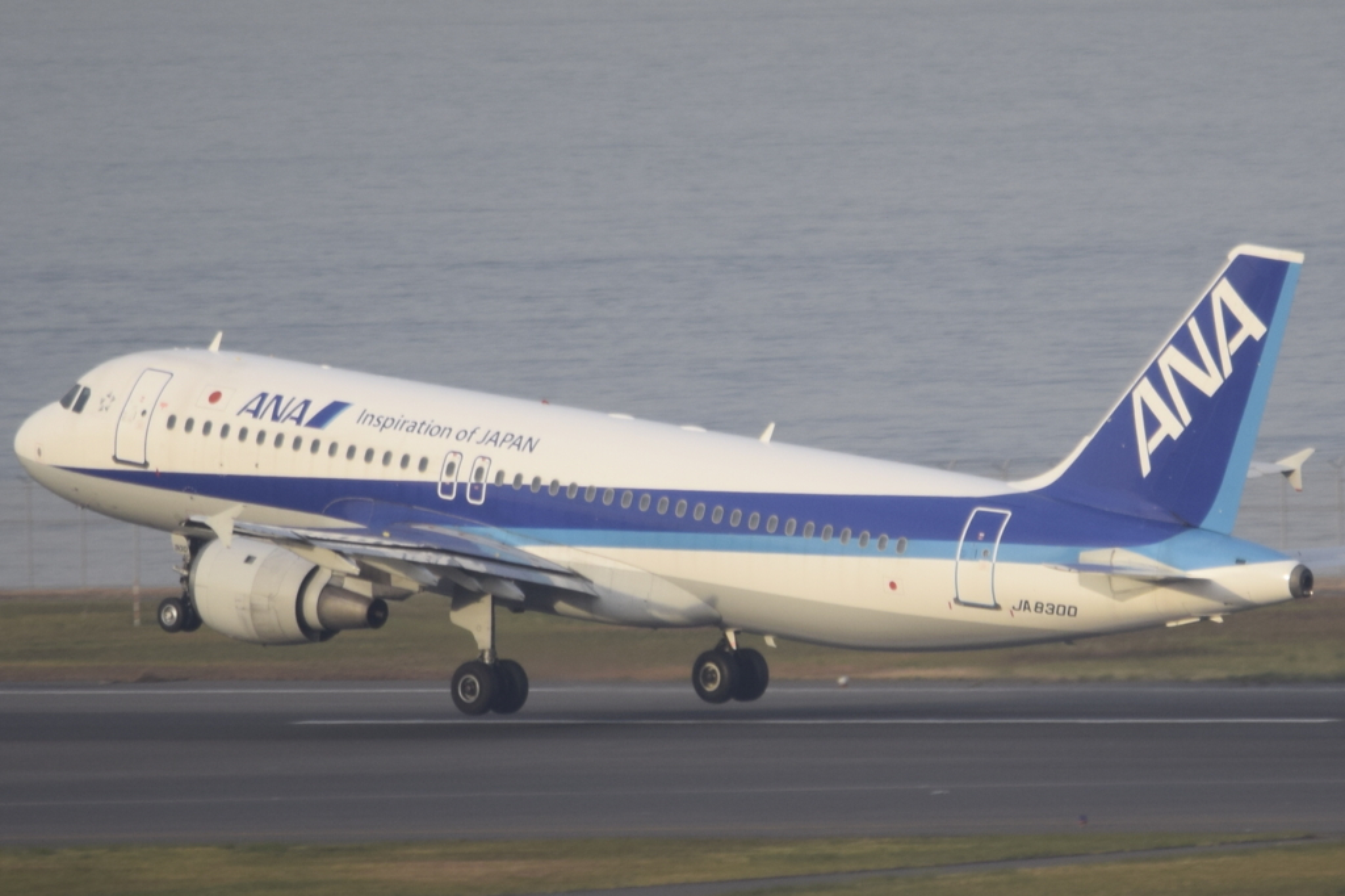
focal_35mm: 450
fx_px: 16806
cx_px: 672
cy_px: 448
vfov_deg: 3.1
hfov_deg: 4.6
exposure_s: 1/500
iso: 220
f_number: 5.6
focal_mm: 300
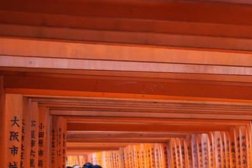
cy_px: 197
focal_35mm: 88
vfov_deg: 15.1
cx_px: 369
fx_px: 616
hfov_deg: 20.2
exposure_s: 1/30
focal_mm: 30
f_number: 3.2
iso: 400
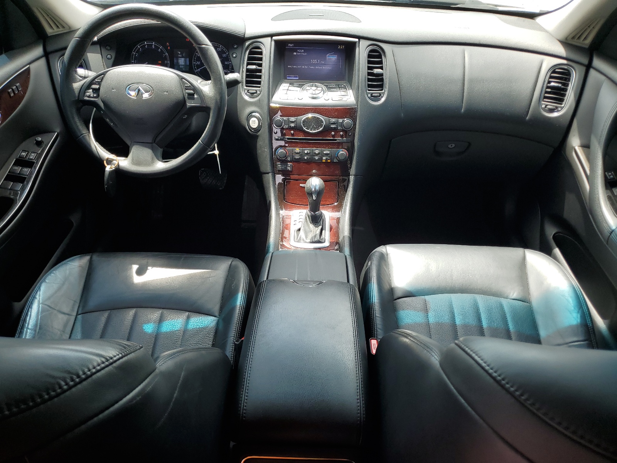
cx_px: 308
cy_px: 232
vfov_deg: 53.1
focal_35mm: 26
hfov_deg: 67.3
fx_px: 463
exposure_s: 1/312
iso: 50
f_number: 1.5
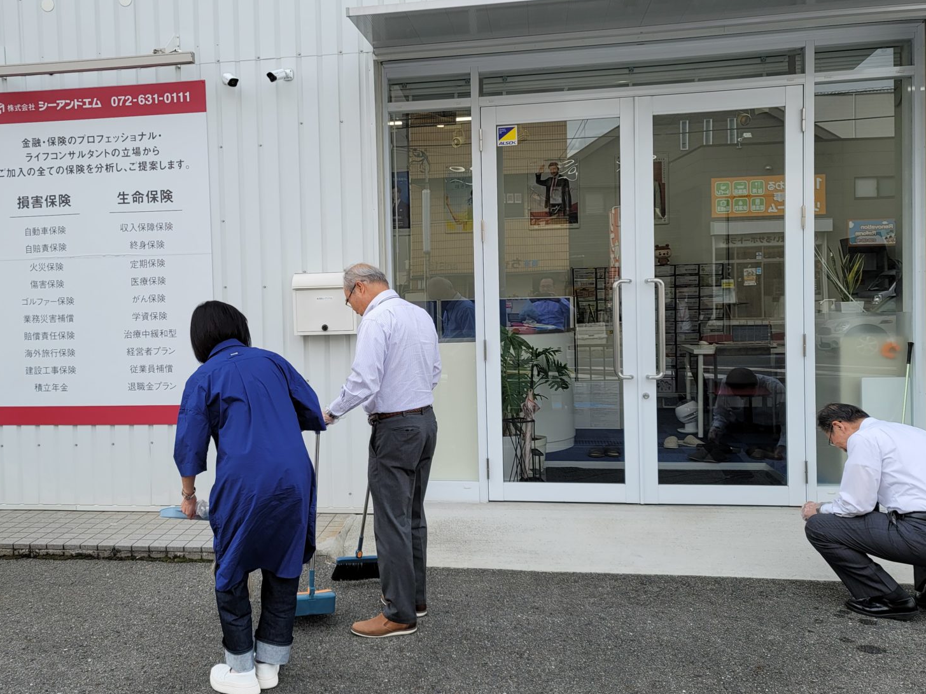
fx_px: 883
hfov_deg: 55.0
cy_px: 331
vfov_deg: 42.9
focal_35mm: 33
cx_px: 370
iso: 20
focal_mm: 7
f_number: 1.8
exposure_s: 1/276
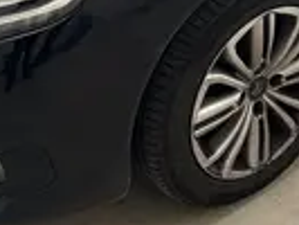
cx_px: 235
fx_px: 761
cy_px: -132
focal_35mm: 88
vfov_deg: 15.3
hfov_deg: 22.0
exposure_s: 1/230
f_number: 1.78
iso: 160
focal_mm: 6.76
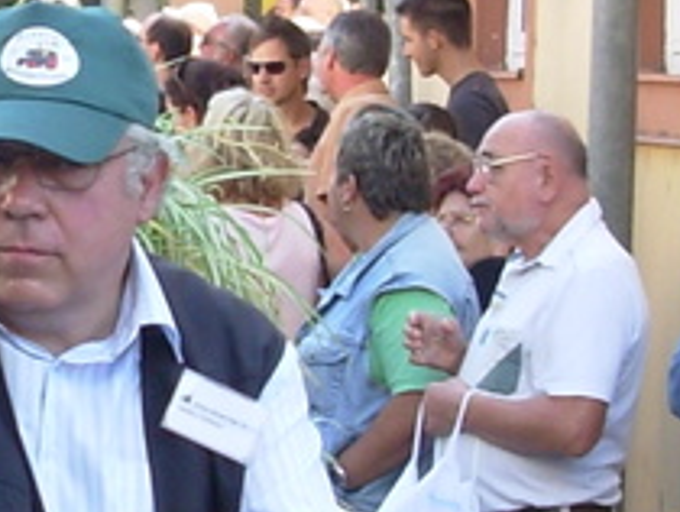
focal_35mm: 217
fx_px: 4268
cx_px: -94
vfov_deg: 6.9
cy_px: 224
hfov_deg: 9.0
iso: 50
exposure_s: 1/128
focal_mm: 6.3
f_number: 2.9
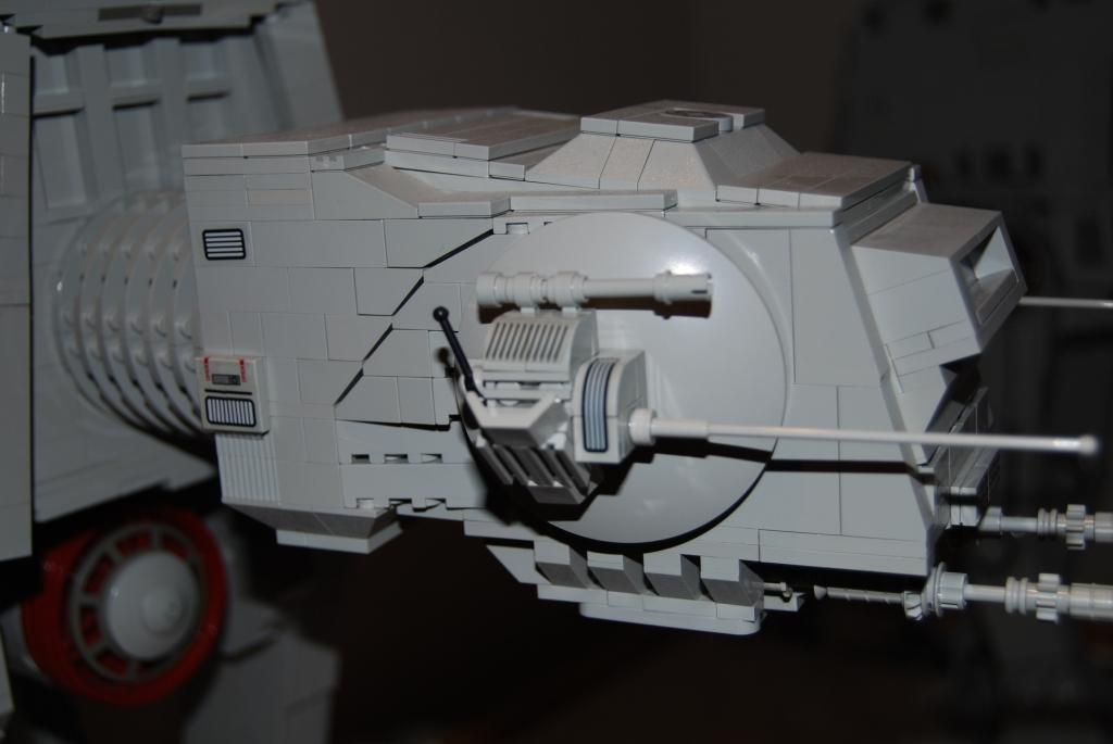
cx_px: 556
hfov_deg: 41.1
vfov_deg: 28.1
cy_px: 372
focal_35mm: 48
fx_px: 1485
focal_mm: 32
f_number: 4.5
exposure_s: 1/125
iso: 100
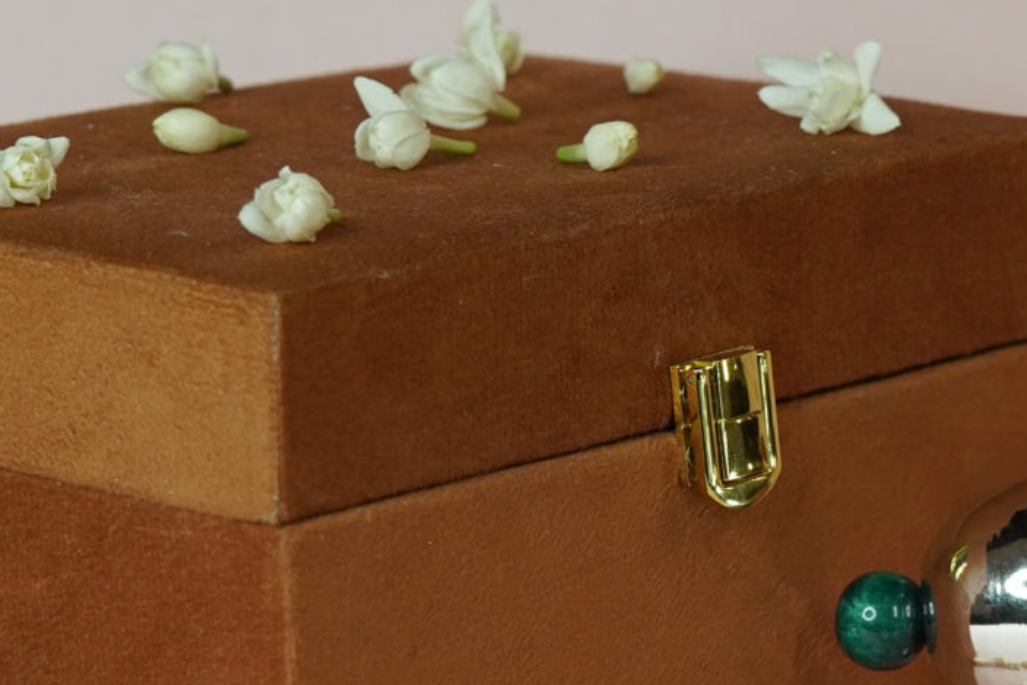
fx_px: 5193
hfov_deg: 11.1
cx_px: 1182
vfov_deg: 7.5
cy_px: 642
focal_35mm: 182
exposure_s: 1/125
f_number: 4.5
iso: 400
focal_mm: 50
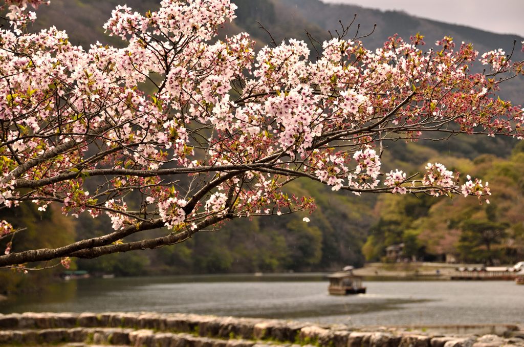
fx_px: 1743
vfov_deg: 11.4
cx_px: 262
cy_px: 174
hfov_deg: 17.1
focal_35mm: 120
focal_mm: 80
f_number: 6.3
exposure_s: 1/400
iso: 100
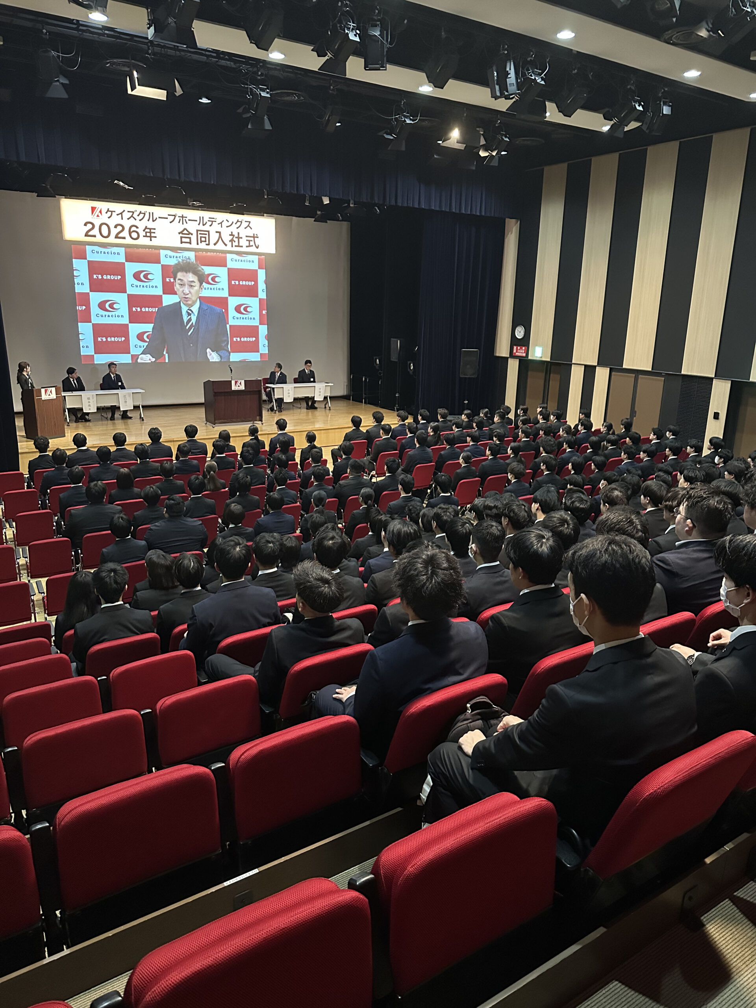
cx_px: 378
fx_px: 699
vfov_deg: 71.6
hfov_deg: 56.8
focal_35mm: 24
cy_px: 504
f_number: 1.78
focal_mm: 6.86
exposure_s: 1/30
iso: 800
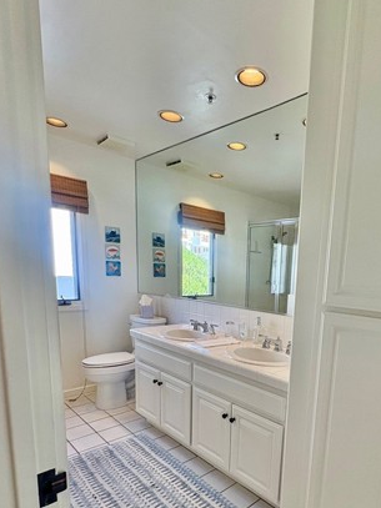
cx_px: 255
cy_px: 330
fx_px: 323
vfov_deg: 74.5
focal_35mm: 22
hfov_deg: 59.6
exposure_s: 1/120
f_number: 2.2
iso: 160
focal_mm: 2.22
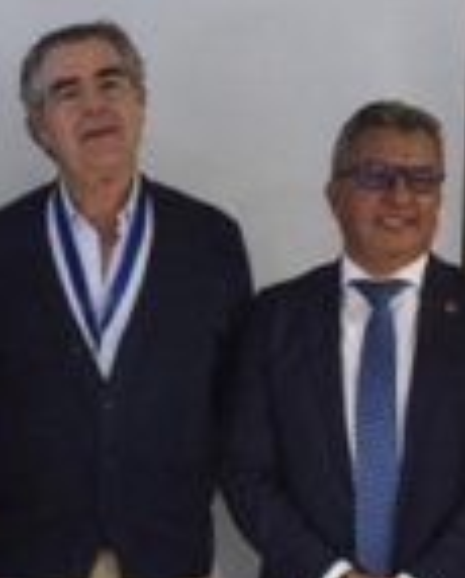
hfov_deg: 13.0
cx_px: 77
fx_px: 2023
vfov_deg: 15.9
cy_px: 602
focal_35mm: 118
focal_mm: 20
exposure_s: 1/60
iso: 1600
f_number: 4.8
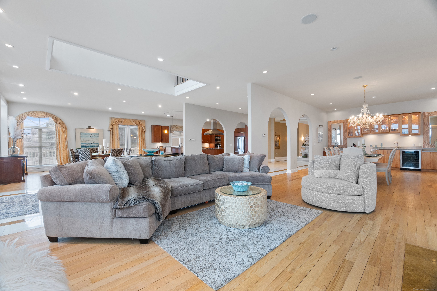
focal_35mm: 15
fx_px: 182
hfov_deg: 100.4
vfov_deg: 77.3
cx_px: 218
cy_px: 146
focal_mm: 10
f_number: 7.1
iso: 400
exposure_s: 1/2.5
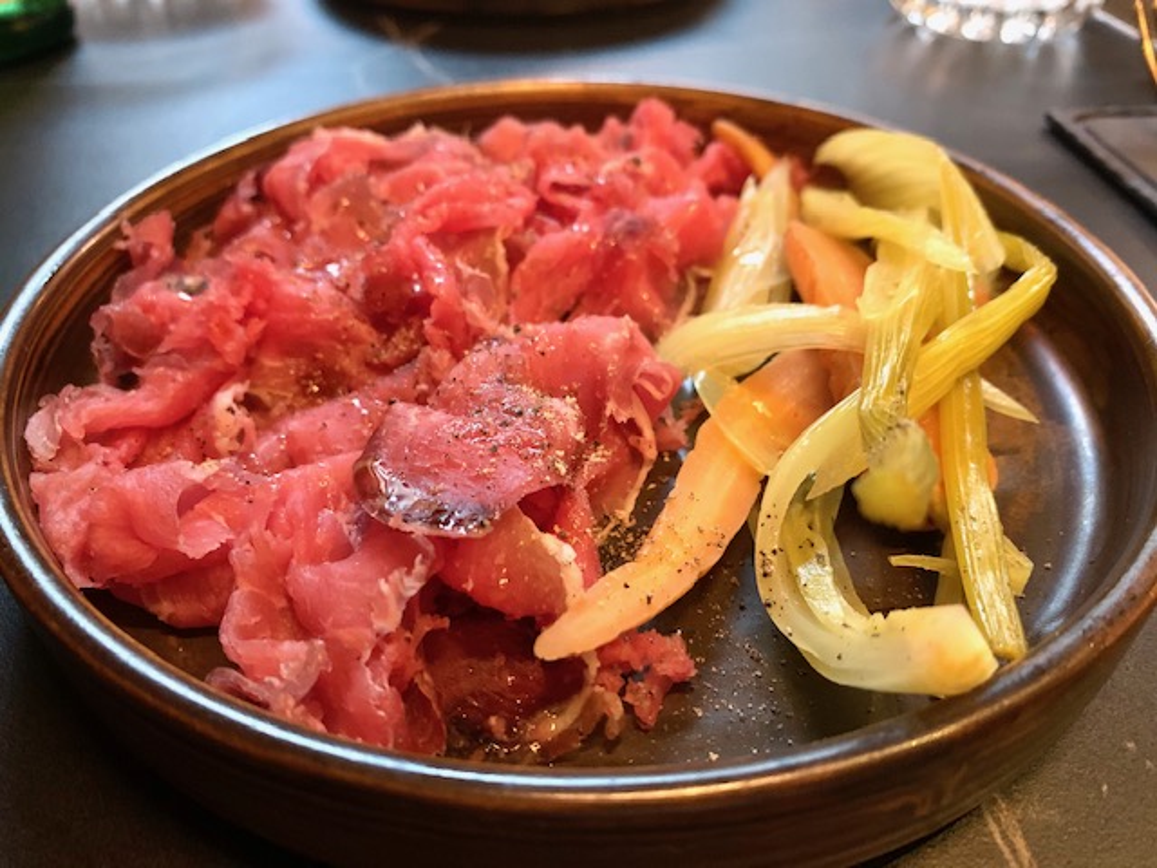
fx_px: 869
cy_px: 434
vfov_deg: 53.1
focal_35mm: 26
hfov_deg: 67.3
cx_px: 578
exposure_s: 1/25
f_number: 1.8
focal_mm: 4.25
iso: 640
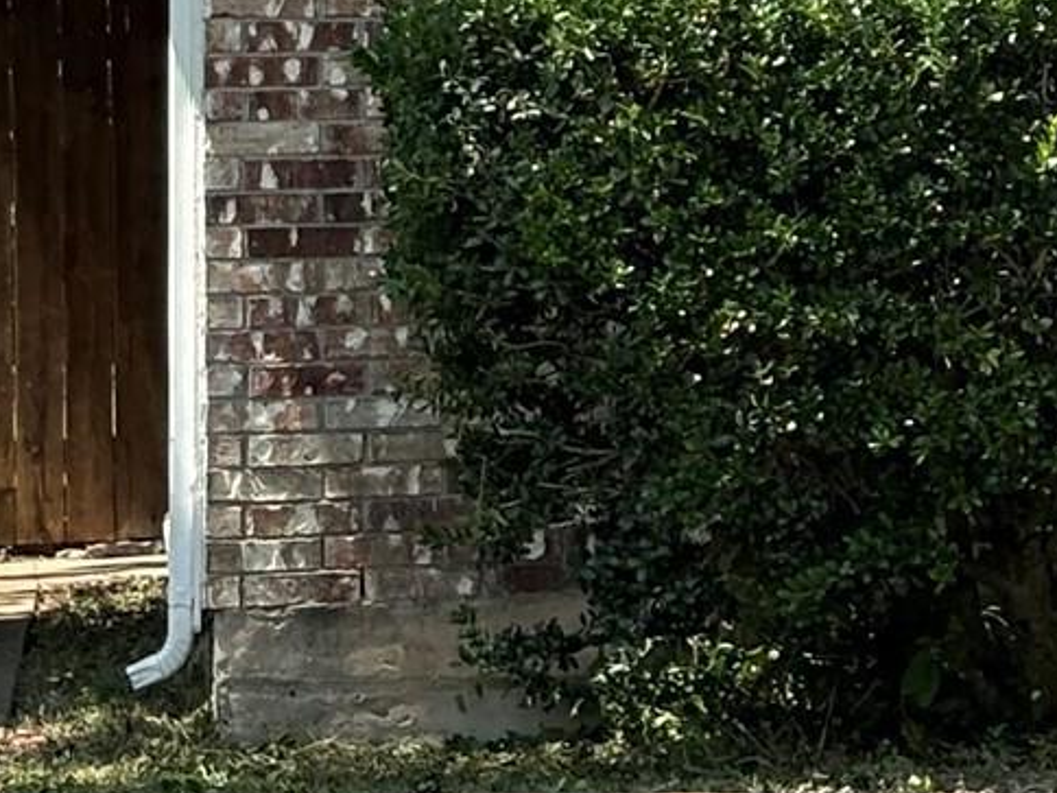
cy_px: -328
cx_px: 1489
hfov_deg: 8.8
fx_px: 6718
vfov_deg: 6.7
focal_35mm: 220
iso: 32
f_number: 1.6
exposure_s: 1/1724
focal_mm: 5.96
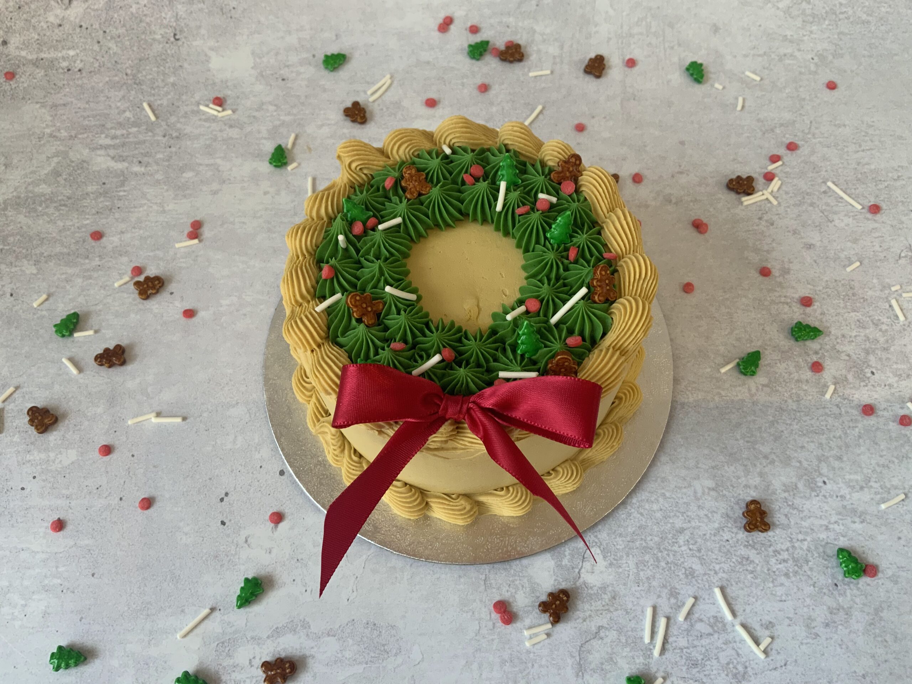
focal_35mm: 29
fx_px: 764
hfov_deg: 61.7
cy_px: 342
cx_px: 456
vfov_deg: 48.2
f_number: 1.8
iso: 32
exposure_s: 1/50
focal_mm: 3
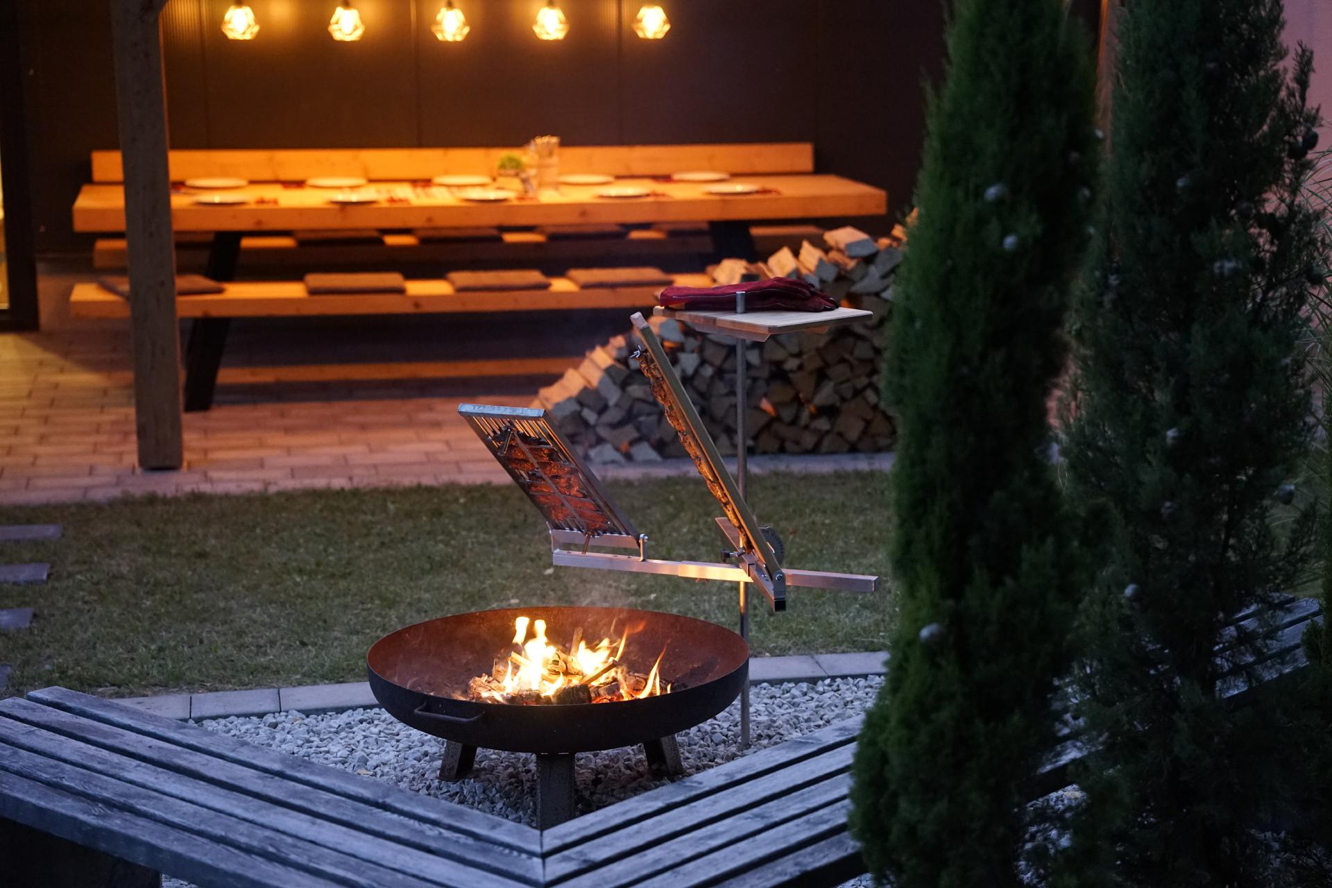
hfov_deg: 28.8
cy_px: 444
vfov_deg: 19.5
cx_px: 666
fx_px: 2590
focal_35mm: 70
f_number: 2.8
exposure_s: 1/60
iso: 3200
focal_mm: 70
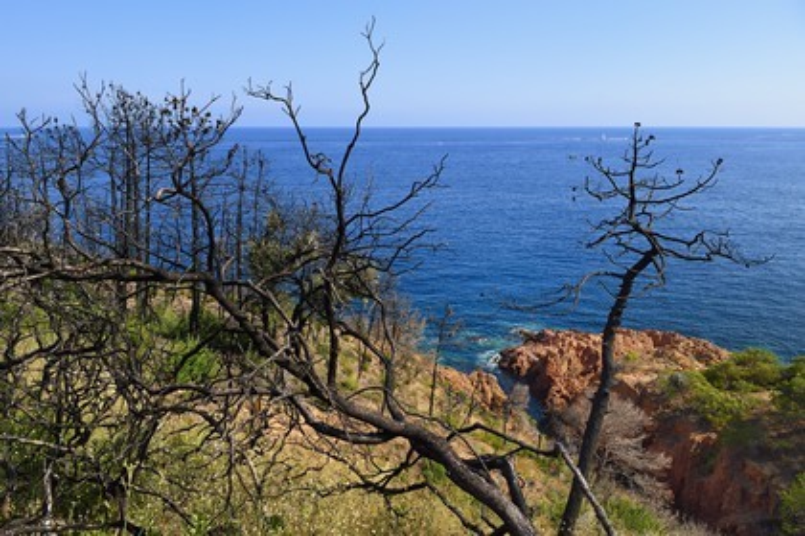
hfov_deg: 73.7
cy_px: 268
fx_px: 537
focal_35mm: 24
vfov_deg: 53.1
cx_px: 402
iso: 200
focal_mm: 24
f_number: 10
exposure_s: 1/250
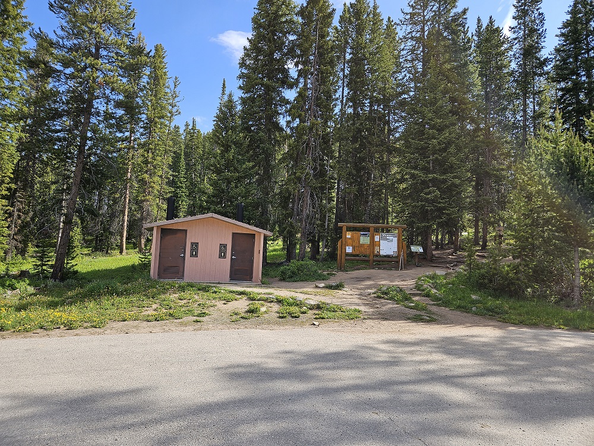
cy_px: 223
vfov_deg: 58.9
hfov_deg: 73.9
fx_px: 395
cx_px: 297
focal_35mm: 23
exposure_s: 1/887
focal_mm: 5.4
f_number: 1.8
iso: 25
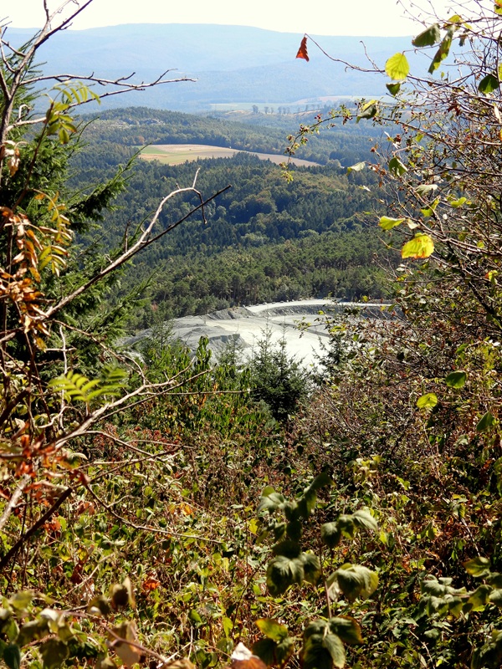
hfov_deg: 21.0
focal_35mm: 70
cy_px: 334
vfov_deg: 27.8
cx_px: 251
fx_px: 1354
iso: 100
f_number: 3.5
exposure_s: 1/500
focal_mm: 12.5
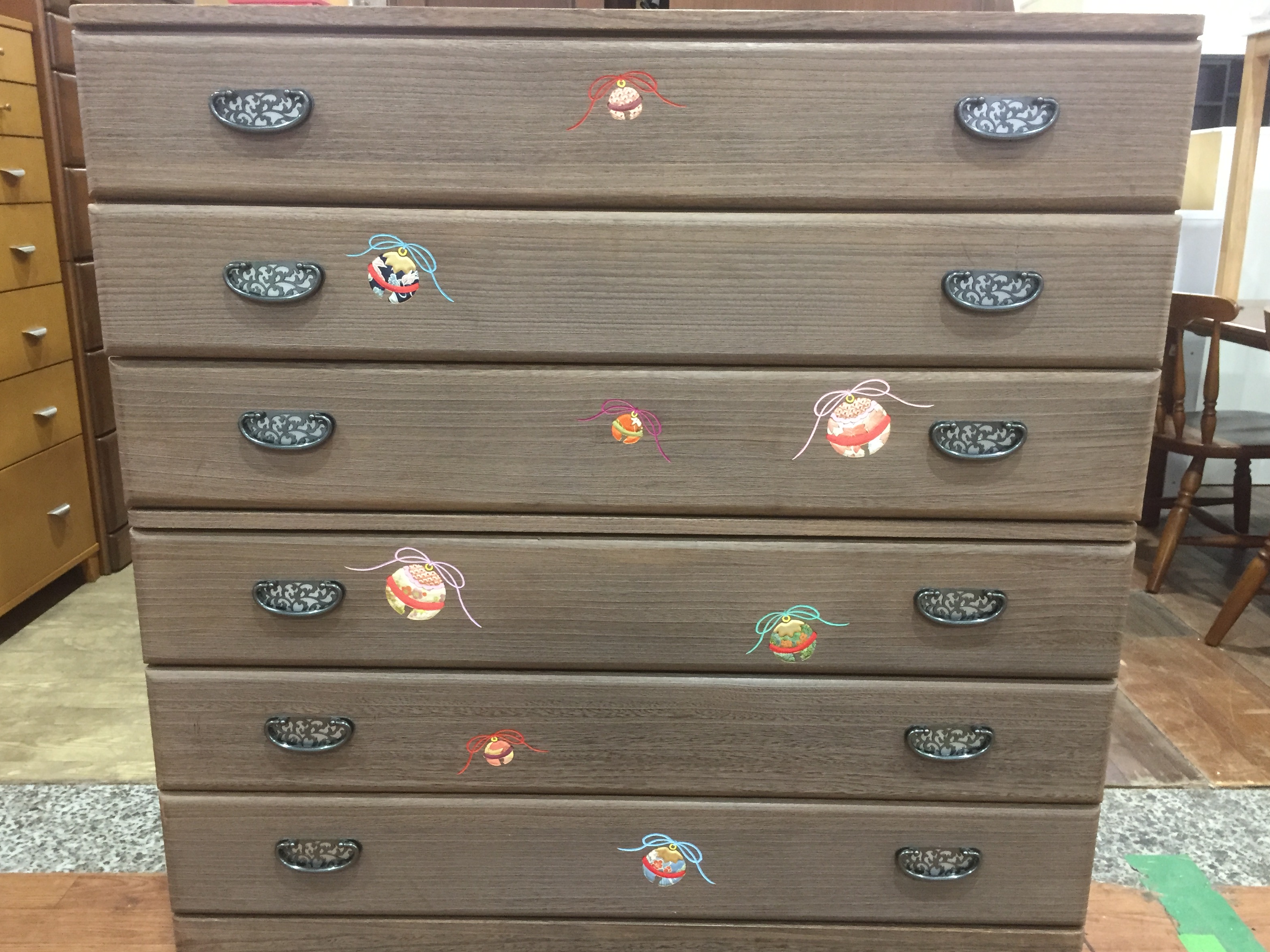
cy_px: 492
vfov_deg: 46.8
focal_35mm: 30
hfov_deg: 60.0
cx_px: 627
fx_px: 1101
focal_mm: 4.15
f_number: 2.2
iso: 250
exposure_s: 1/24
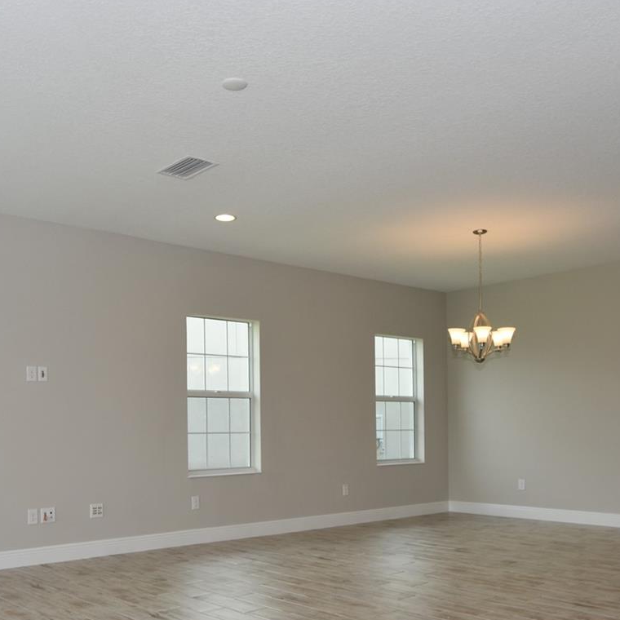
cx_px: 252
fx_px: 707
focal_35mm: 35
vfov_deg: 46.4
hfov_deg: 47.1
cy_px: 427
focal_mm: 13
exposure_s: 1/125
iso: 280
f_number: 5.6
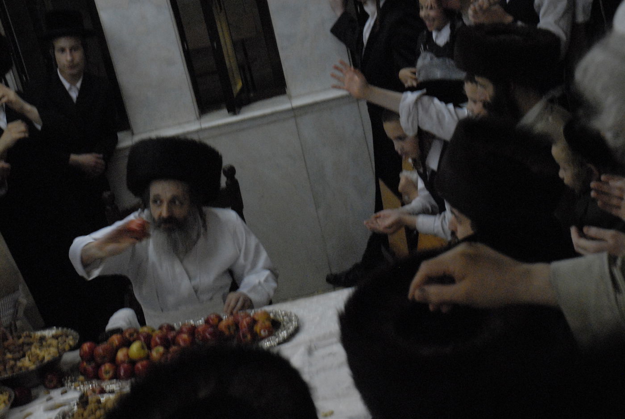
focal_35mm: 78
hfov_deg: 26.0
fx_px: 1356
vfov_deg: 17.5
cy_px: 210
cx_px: 312
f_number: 9
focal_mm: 52
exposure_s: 1/125
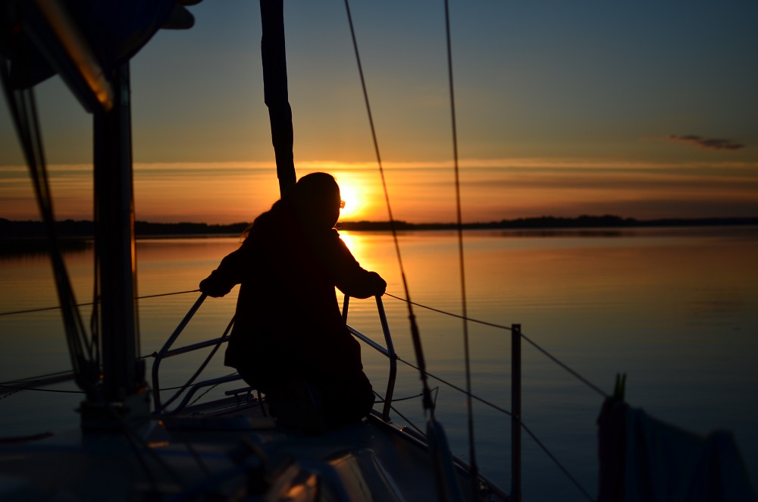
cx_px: 379
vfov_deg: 25.6
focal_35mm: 52
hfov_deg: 37.9
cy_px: 251
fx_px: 1103
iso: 100
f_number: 1.8
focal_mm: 35
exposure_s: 1/8000
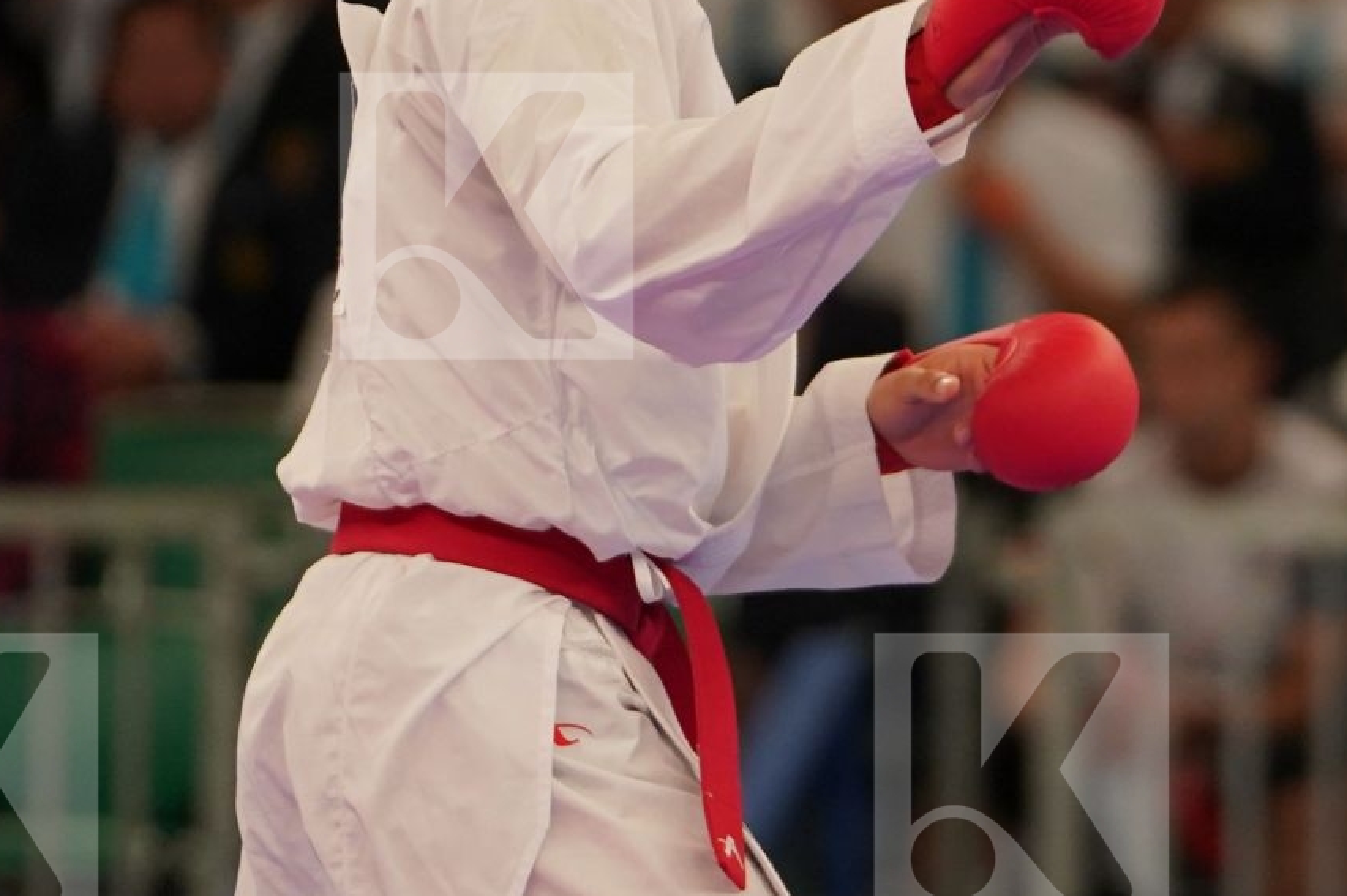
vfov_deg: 2.2
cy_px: 216
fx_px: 23450
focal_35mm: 627
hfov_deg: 3.3
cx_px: 1022
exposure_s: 1/1000
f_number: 2.8
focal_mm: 198
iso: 1600
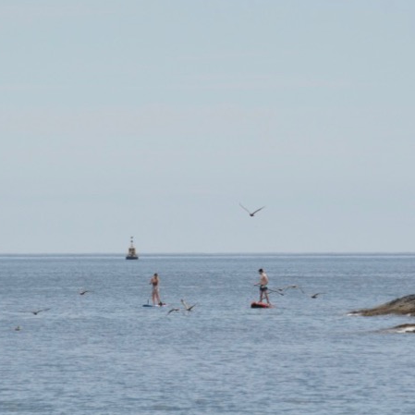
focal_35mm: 582
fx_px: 7894
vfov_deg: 3.0
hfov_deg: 3.0
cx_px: 254
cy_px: 269
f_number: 8
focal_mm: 200
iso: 800
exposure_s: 1/3200
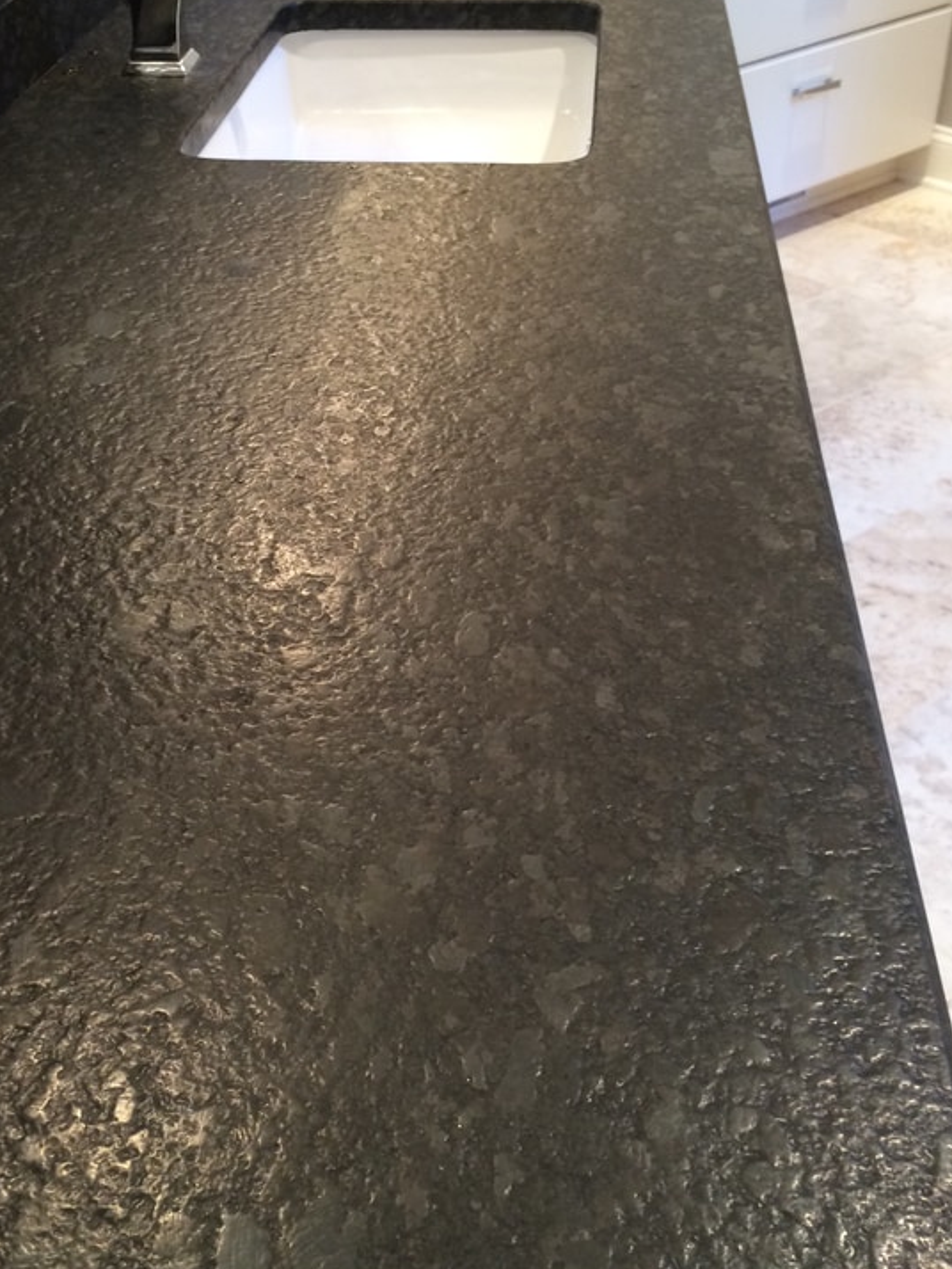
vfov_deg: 44.7
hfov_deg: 34.2
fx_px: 1539
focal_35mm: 42
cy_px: 579
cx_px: 366
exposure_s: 1/30
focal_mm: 4.12
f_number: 2.2
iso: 125
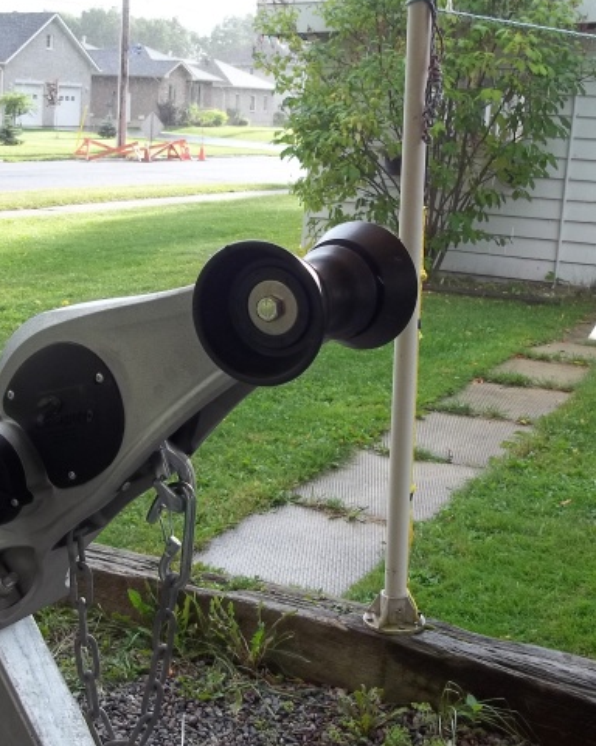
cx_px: 186
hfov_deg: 28.9
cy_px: 343
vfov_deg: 36.0
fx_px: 1148
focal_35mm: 52
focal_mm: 5.7
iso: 64
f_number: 2.9
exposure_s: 1/200
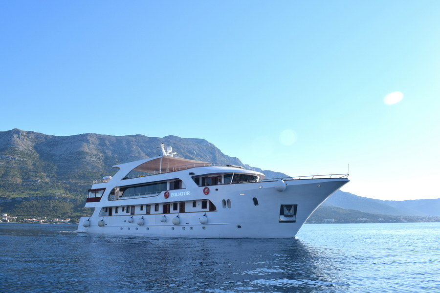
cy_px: 146
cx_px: 220
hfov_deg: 67.4
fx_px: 330
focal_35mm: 27
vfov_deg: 47.9
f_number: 10
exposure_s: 1/400
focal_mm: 18
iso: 200
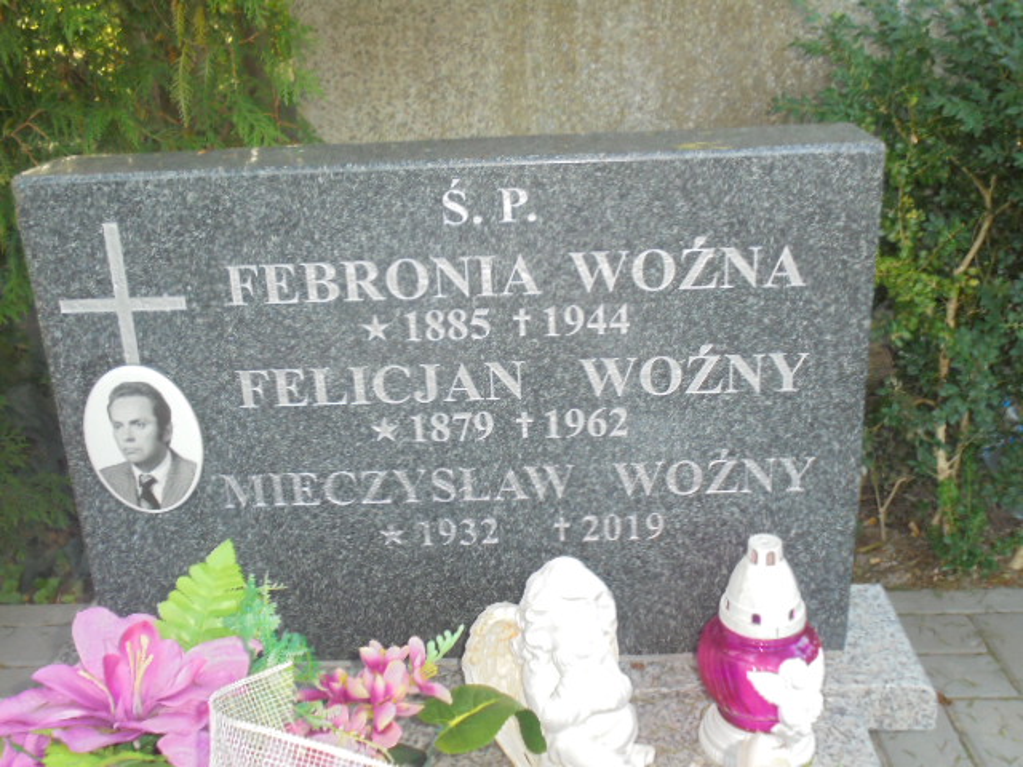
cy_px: 384
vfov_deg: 37.7
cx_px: 512
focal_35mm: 38
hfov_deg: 49.0
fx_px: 1123
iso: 250
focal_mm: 6.9
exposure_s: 1/30
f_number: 4.2
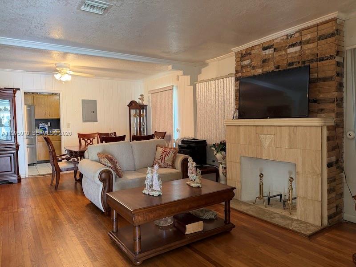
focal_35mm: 24
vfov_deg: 56.8
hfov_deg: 71.6
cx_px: 178
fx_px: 247
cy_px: 134
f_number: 1.78
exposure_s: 1/60
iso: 200
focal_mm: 6.76
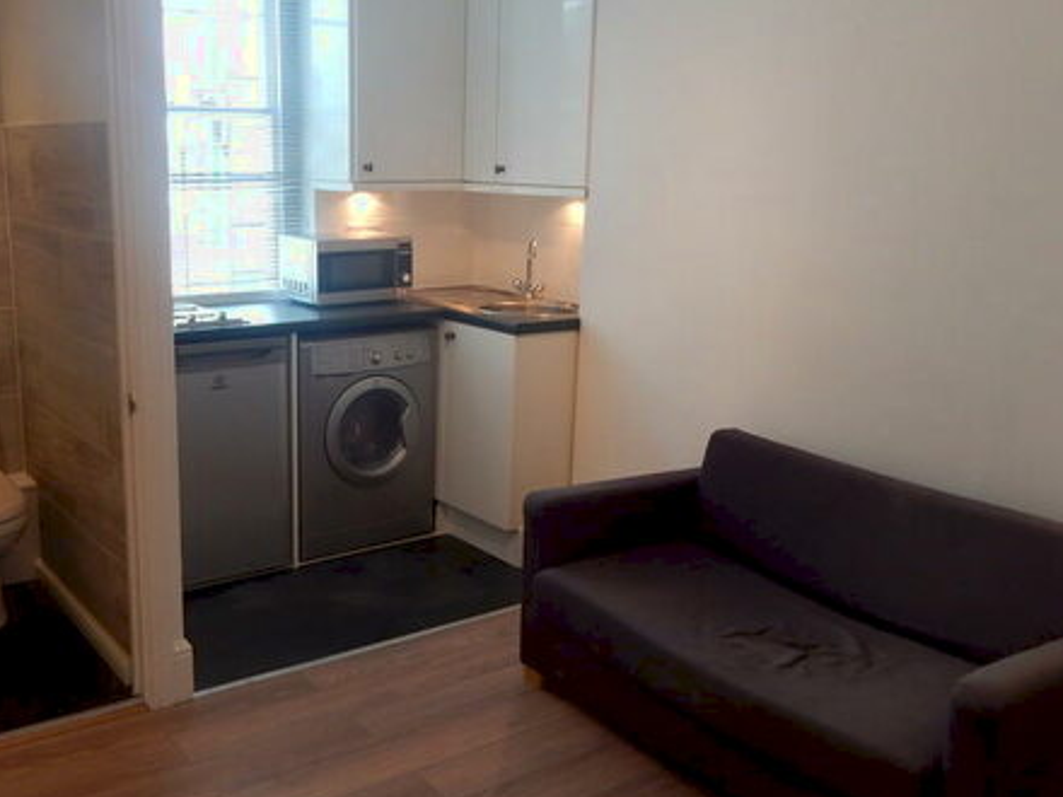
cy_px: 419
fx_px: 1075
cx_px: 401
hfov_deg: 52.1
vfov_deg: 40.7
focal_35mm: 35
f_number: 3
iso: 125
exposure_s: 1/40
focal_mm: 4
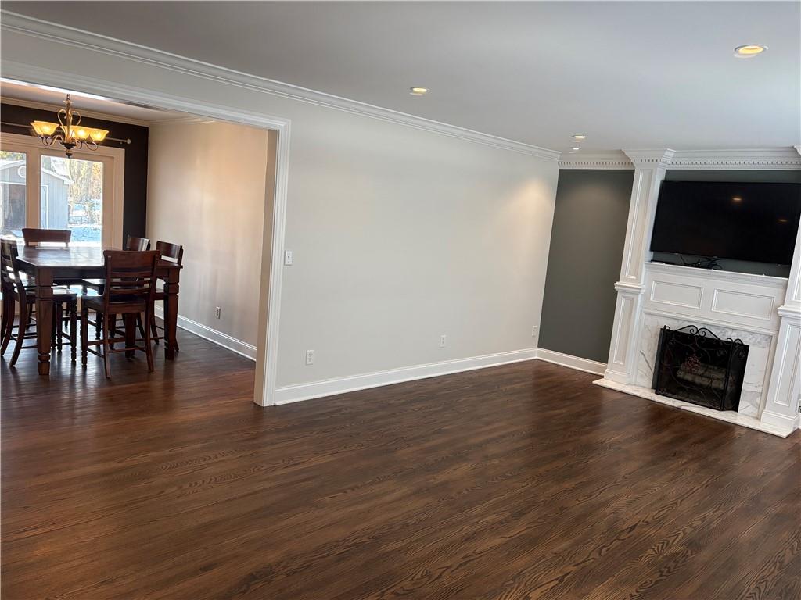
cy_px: 300
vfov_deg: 53.1
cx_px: 400
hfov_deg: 67.3
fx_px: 602
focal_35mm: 26
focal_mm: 5.96
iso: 200
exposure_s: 1/120
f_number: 1.6
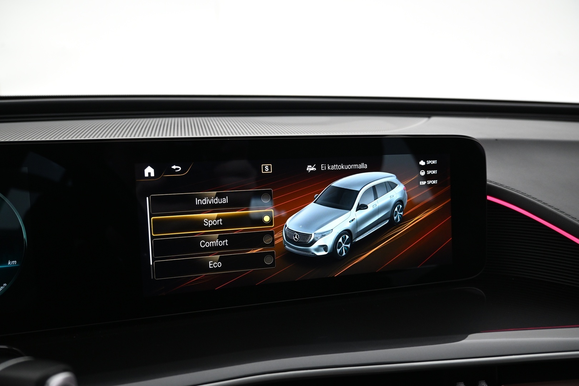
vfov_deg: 53.1
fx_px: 386
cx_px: 290
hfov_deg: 73.7
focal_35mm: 24
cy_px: 193
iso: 800
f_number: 3.5
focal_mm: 16
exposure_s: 1/25
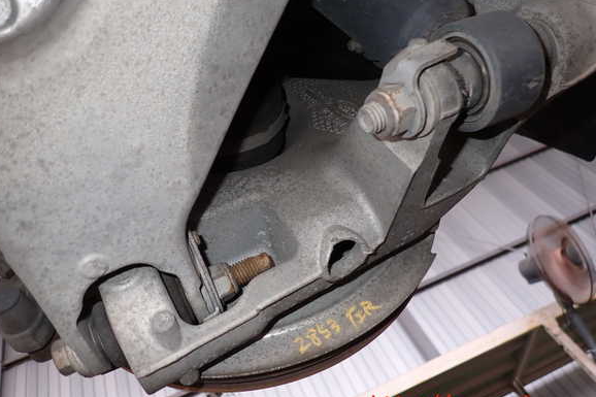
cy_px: 187
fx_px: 447
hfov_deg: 67.4
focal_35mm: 27
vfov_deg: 47.9
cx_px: 295
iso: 160
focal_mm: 4.5
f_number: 2
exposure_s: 1/60
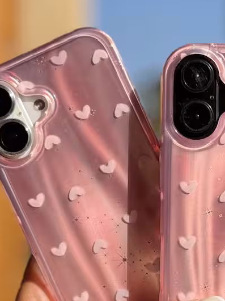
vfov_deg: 31.7
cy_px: 270
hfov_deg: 25.0
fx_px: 503
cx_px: 163
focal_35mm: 58
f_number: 1.78
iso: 80
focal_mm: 6.76
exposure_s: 1/7937
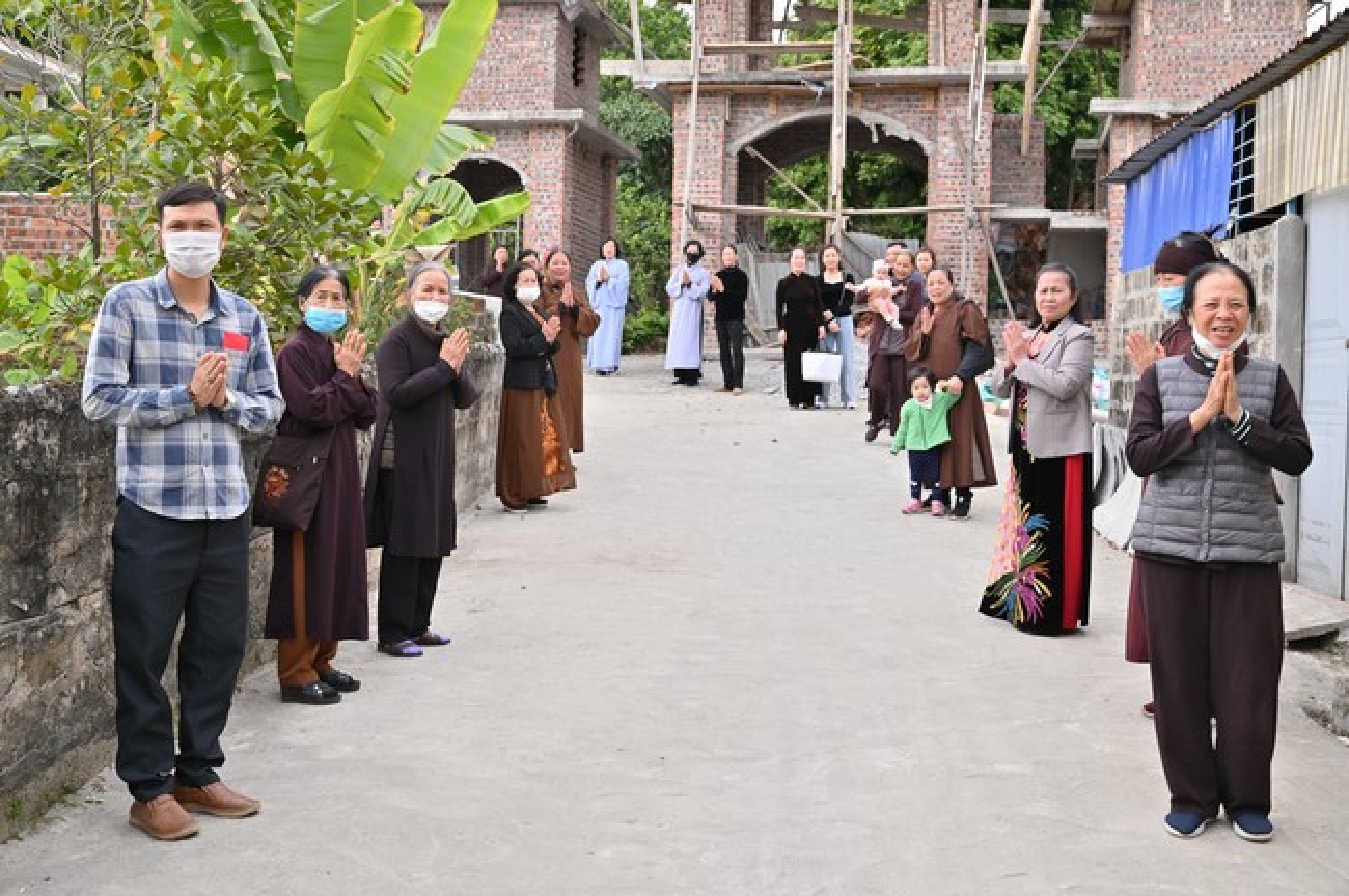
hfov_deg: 50.7
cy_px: 448
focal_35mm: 38
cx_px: 674
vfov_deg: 35.0
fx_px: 1422
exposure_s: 1/125
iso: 125
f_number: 7.1
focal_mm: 38
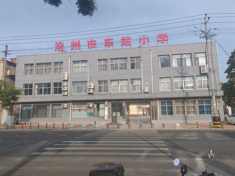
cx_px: 118
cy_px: 88
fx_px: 183
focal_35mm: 27
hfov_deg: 65.3
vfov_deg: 51.4
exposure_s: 1/1400
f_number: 1.95
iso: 50
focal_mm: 5.52
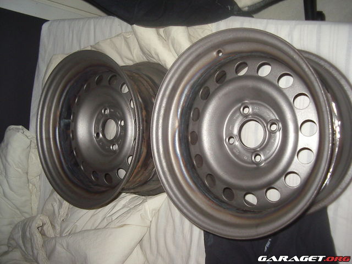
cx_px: 176
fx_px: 386
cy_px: 132
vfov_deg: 37.7
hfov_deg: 49.0
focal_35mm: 38
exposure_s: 1/60
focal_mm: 5.8
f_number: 2.6
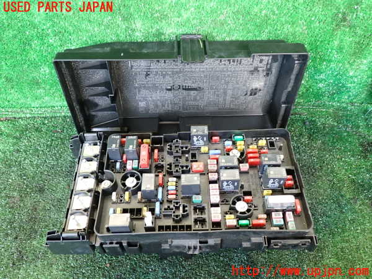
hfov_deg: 60.0
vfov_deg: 46.8
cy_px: 140
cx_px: 186
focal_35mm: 30
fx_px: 322
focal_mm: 5.4
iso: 250
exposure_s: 1/30
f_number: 2.3
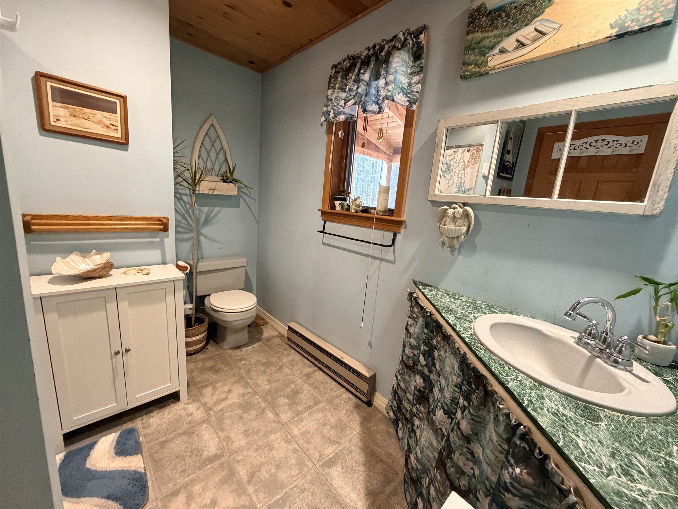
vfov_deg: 85.7
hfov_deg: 102.1
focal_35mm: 14
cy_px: 254
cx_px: 339
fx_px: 274
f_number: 2.2
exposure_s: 1/60
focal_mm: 2.22
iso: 500
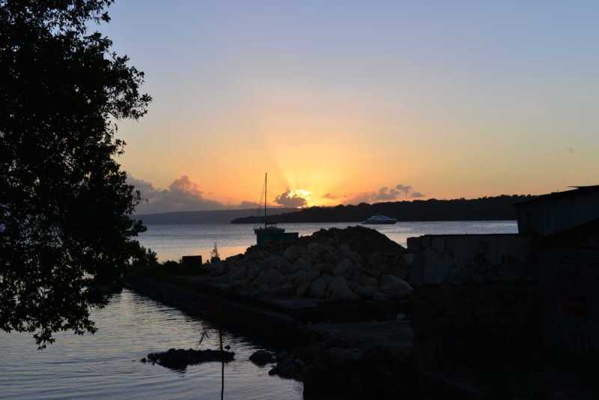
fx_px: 832
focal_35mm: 50
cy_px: 200
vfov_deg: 27.0
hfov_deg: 39.6
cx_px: 300
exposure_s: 1/250
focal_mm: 50
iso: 250
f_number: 8
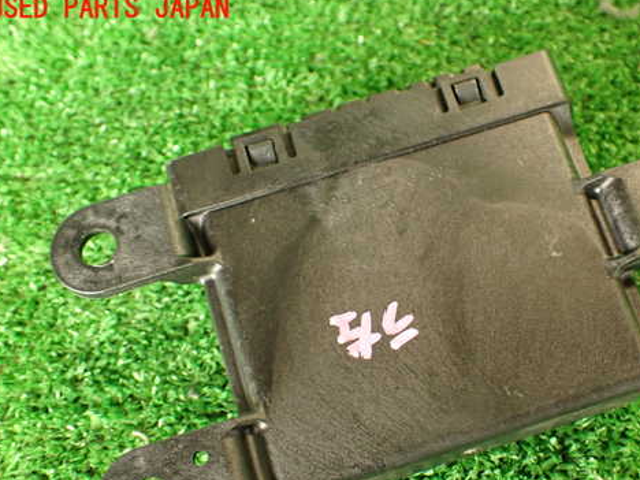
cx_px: 391
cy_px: 299
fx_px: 758
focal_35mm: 41
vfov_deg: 35.0
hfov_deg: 45.5
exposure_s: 1/30
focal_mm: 5.79
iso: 400
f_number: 2.4
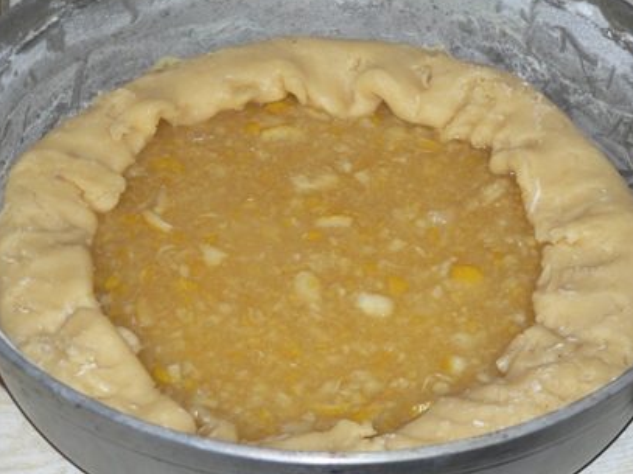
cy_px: 239
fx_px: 2194
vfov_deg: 12.3
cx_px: 334
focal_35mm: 120
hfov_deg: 16.4
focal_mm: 18.2
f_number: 3.2
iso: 100
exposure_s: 1/60
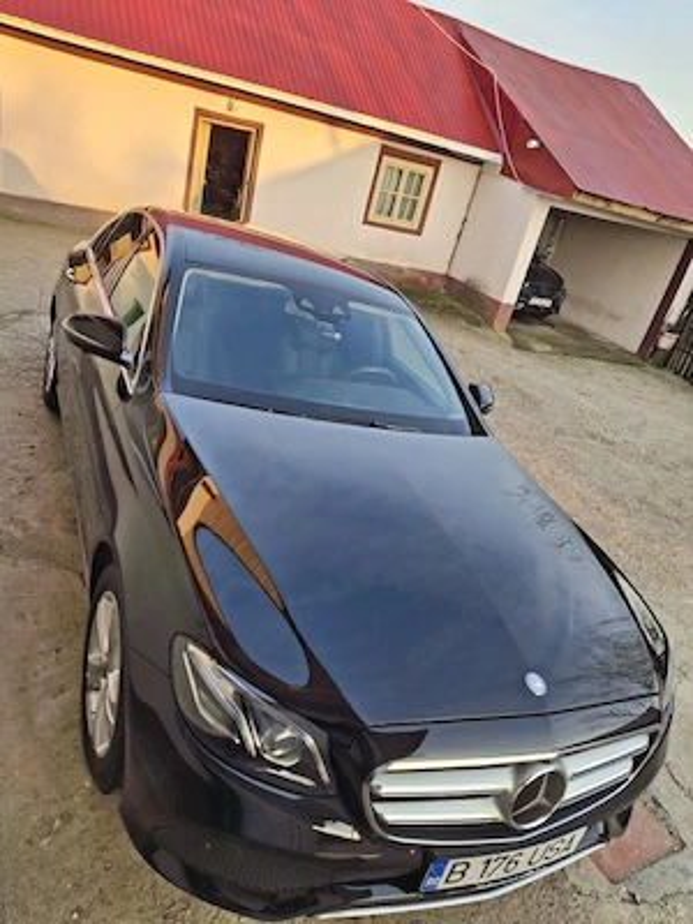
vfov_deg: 69.4
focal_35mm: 25
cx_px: 346
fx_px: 667
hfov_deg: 54.9
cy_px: 462
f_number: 1.8
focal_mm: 4.69
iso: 25
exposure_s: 1/192
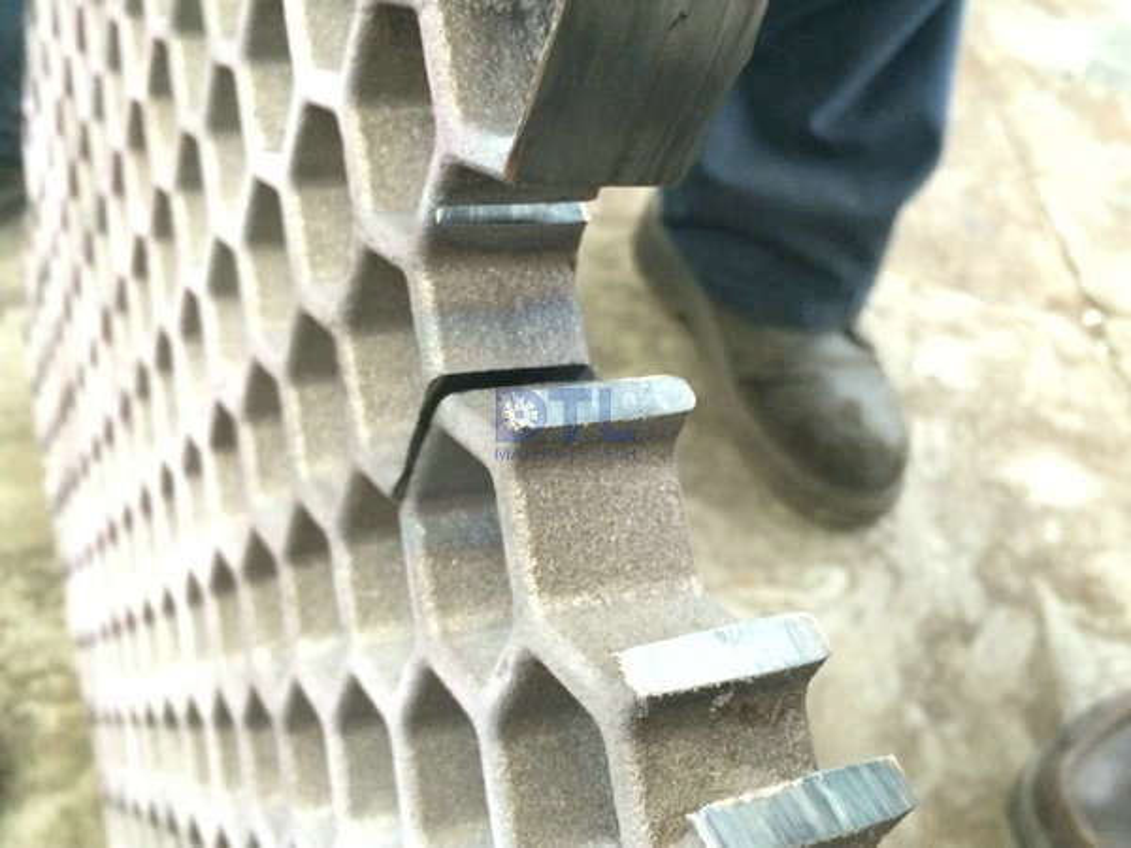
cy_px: 424
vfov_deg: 48.2
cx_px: 566
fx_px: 948
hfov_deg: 61.7
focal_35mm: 29
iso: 400
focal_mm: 4.15
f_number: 2.2
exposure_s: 1/15
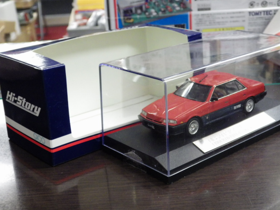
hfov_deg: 32.2
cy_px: 104
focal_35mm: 60
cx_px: 138
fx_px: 485
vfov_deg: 24.4
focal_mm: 10.7
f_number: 4
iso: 800
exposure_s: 1/40
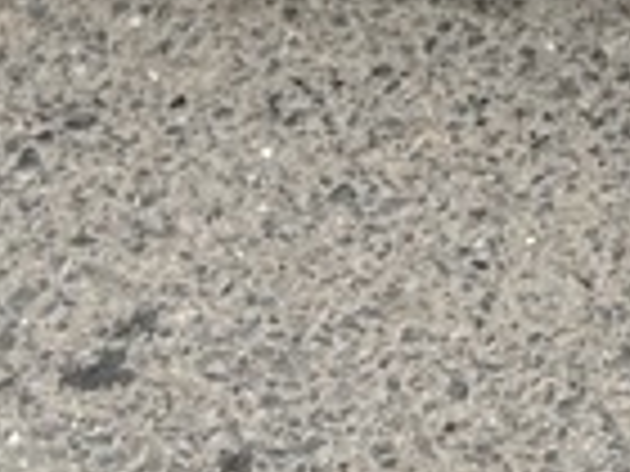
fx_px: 3385
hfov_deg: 10.0
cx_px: 1143
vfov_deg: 6.8
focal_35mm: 186
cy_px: -1173
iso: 40
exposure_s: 1/228
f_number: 1.5
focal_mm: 5.7
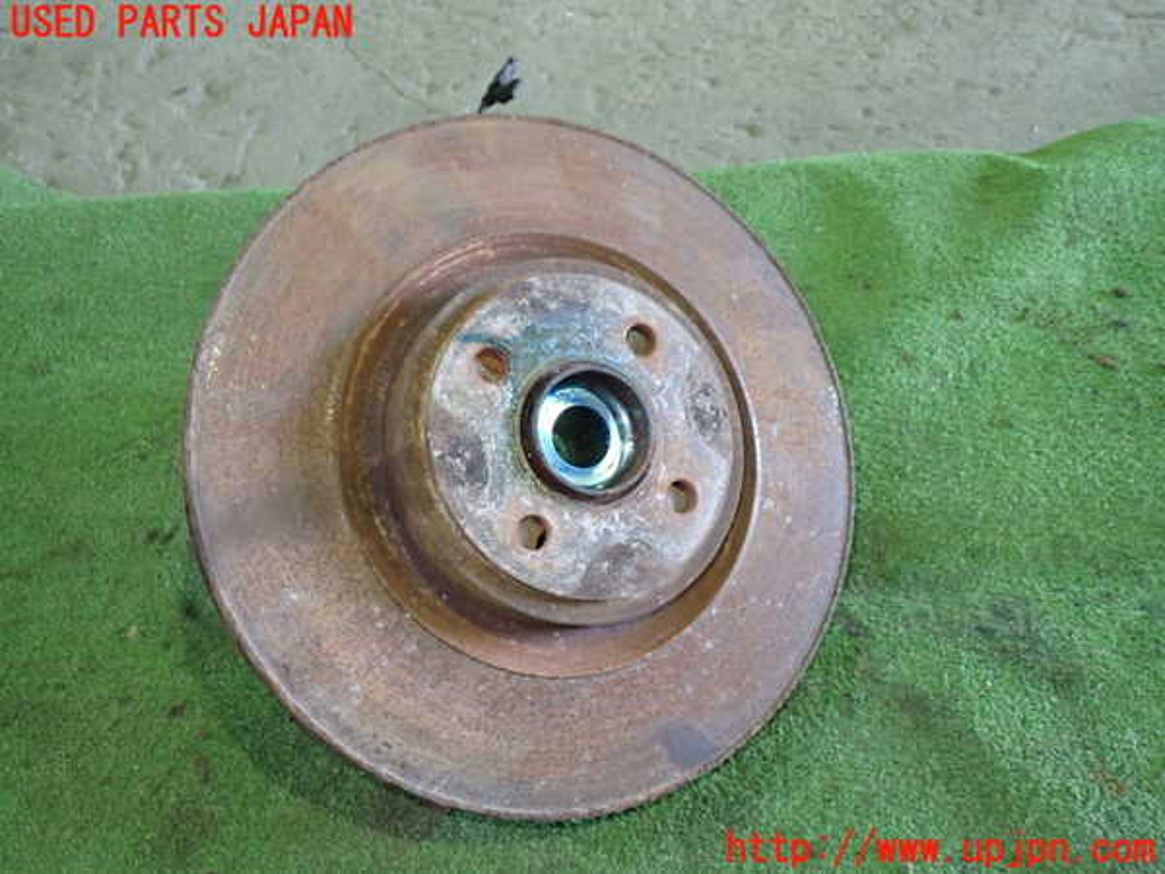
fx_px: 1010
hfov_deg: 60.0
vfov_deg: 46.8
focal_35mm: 30
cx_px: 582
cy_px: 437
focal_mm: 5.4
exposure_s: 1/30
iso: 800
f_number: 2.3
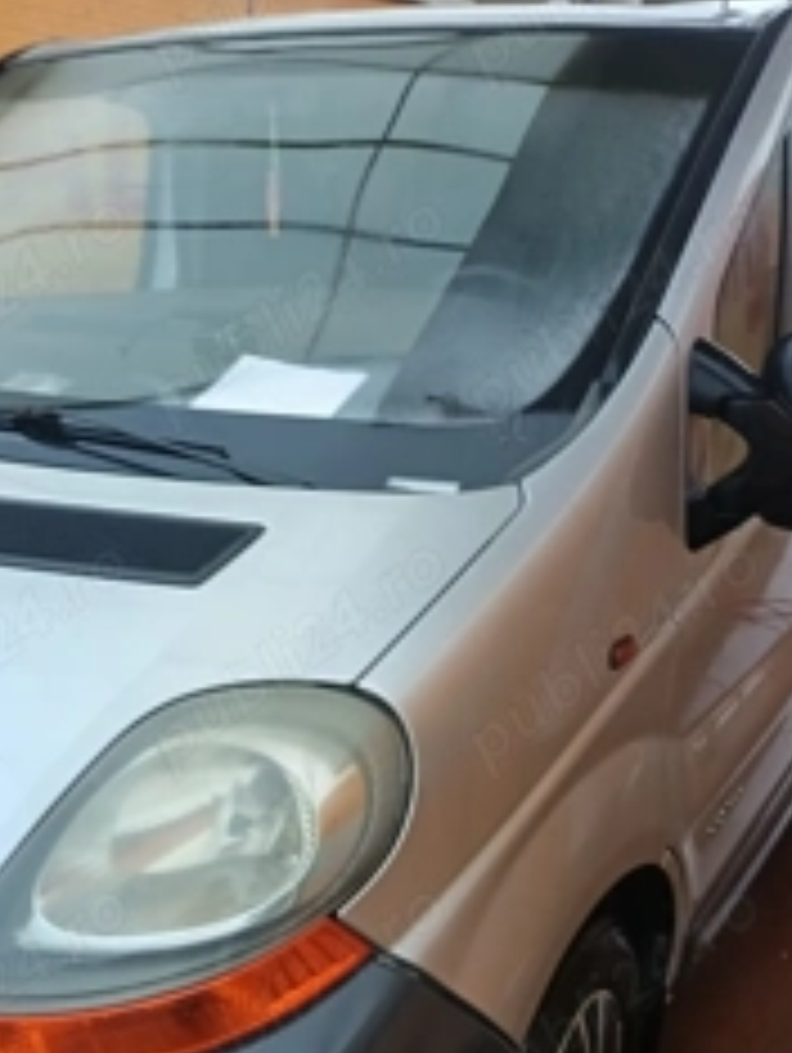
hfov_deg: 35.1
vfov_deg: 44.8
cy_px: 729
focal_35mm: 41
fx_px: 1248
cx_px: 454
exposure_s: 1/50
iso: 401
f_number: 1.75
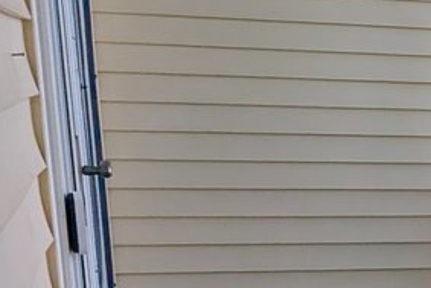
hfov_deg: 11.6
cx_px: 1141
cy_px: 421
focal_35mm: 133
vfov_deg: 10.0
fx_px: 1593
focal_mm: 6.9
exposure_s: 1/553
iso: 22
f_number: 1.68
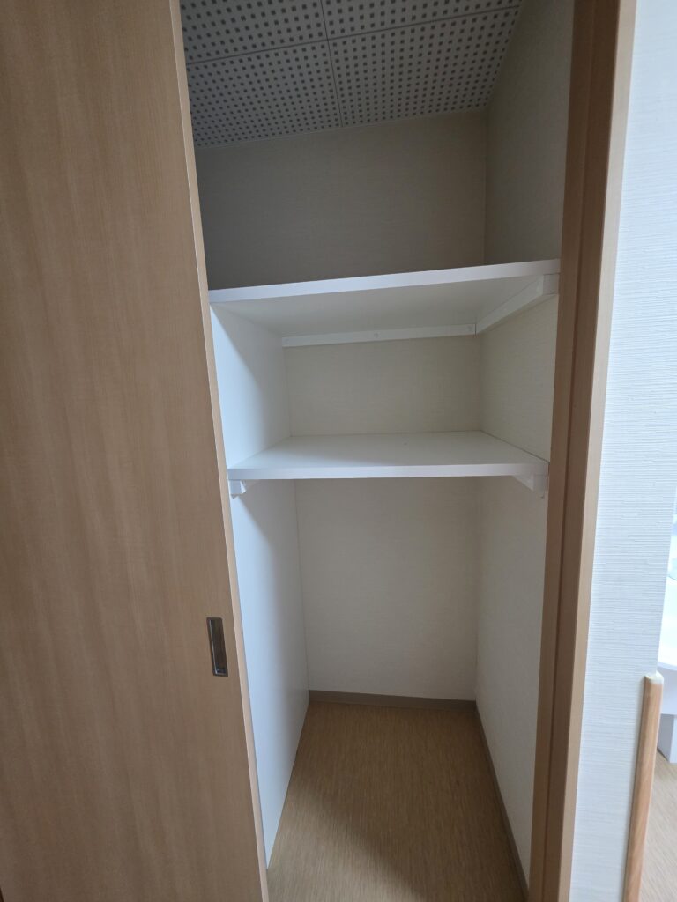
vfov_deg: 106.2
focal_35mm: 13
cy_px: 451
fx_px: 339
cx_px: 338
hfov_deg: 89.9
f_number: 1.9
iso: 400
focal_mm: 2.2
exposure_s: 1/50.3
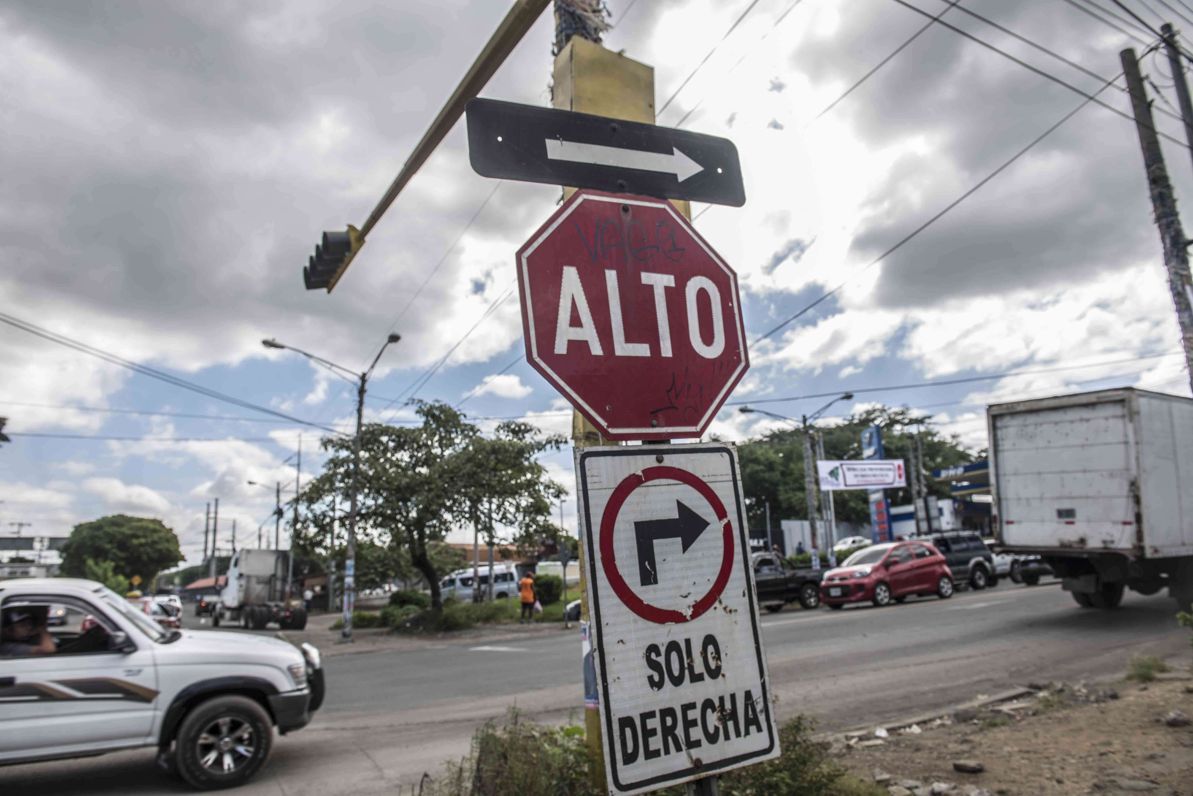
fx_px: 796
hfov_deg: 73.7
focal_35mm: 24
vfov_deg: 53.2
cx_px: 596
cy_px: 398
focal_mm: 24
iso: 50
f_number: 6.3
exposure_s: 1/200
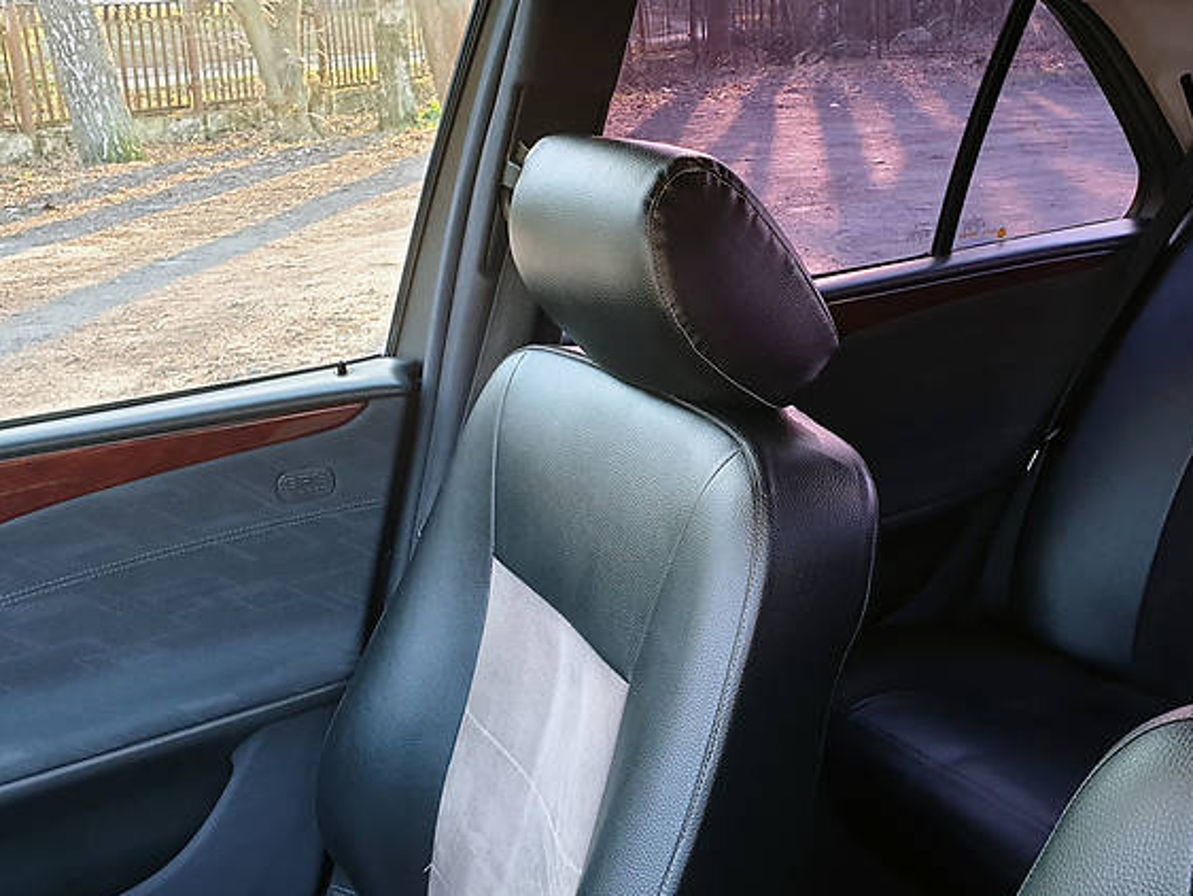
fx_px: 1276
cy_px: 365
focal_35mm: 37
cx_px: 745
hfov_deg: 49.6
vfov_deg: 38.6
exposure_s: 1/35
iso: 160
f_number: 2.4
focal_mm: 4.3
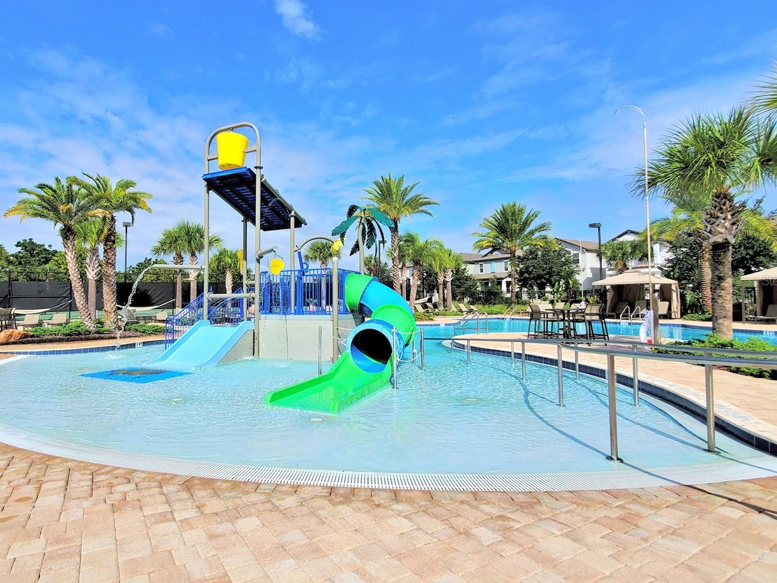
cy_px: 280
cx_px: 314
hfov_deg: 90.0
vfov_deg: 74.7
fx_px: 382
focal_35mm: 17
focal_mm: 1.8
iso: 50
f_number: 2.2
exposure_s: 1/2037
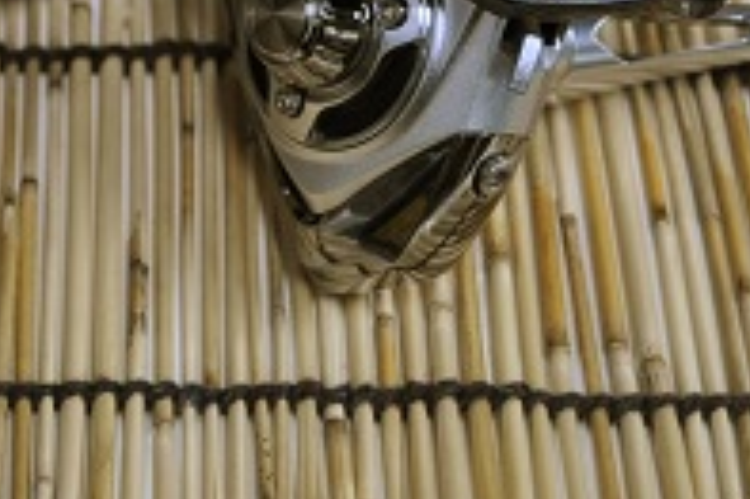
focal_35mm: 167
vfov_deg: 8.0
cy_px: -286
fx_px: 3476
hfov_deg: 12.2
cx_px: 8
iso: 800
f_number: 5
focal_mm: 34
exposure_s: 1/40
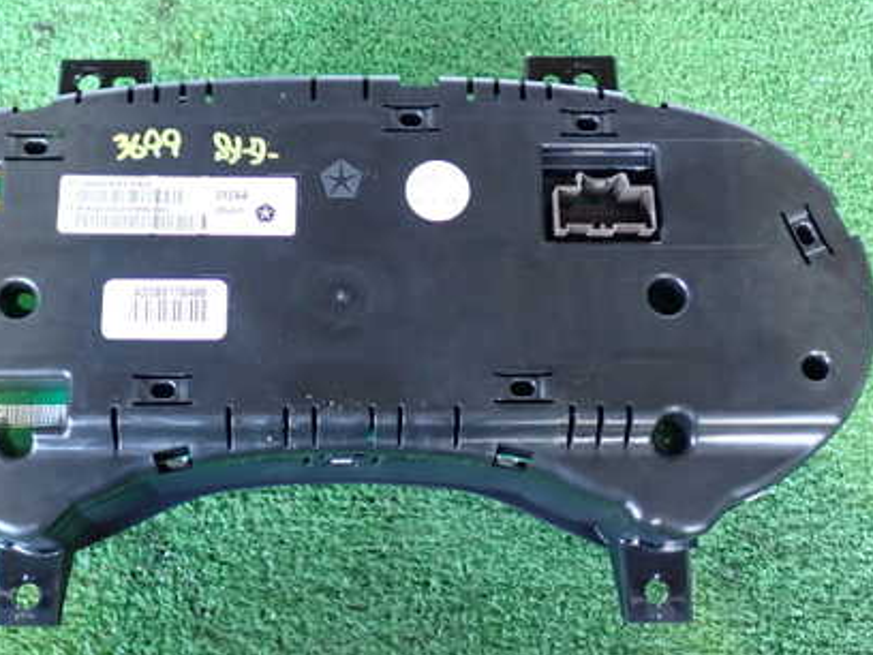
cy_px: 315
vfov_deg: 27.5
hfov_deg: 35.9
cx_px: 321
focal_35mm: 53
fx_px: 1337
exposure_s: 1/30
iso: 800
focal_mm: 6.37
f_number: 2.5
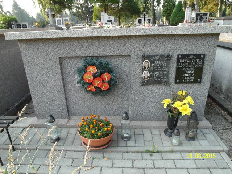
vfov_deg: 46.8
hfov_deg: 60.0
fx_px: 201
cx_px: 116
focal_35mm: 30
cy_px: 87
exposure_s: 1/90
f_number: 3.4
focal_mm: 6.5
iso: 80
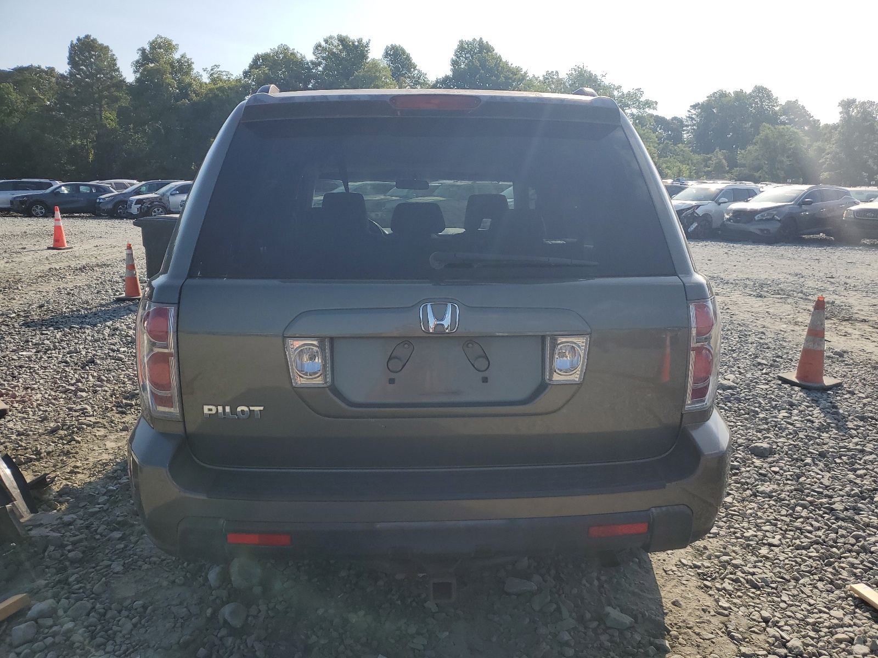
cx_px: 439
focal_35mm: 26
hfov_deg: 67.3
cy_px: 329
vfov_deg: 53.1
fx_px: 659
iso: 50
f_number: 1.5
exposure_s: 1/3333
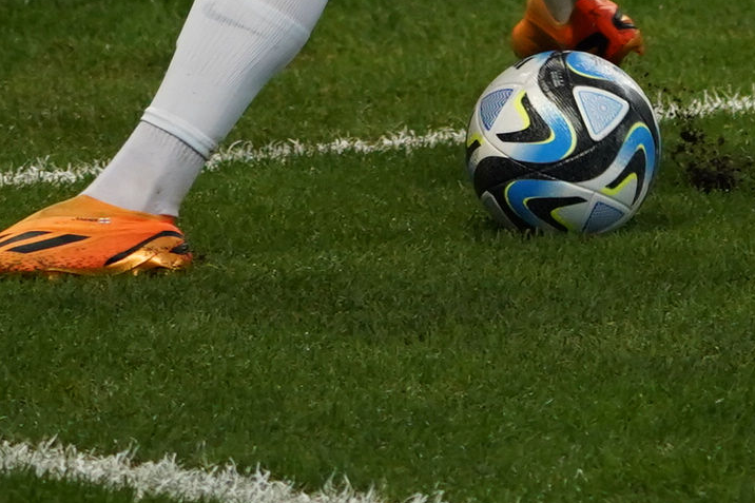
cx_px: 902
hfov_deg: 5.3
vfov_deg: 3.5
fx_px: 8072
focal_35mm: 385
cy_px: -799
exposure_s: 1/1000
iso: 2000
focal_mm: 70
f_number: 4
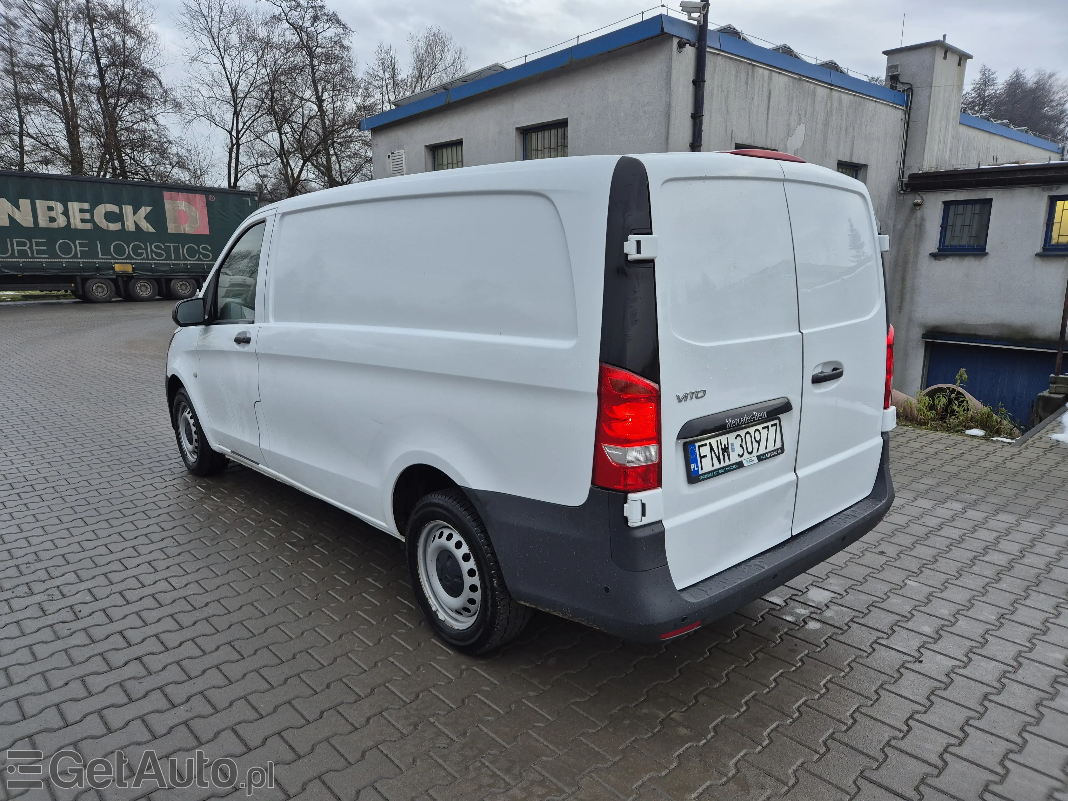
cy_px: 400
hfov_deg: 73.9
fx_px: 710
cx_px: 534
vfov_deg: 58.9
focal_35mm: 23
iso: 160
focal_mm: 5.4
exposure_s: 1/180
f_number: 1.8
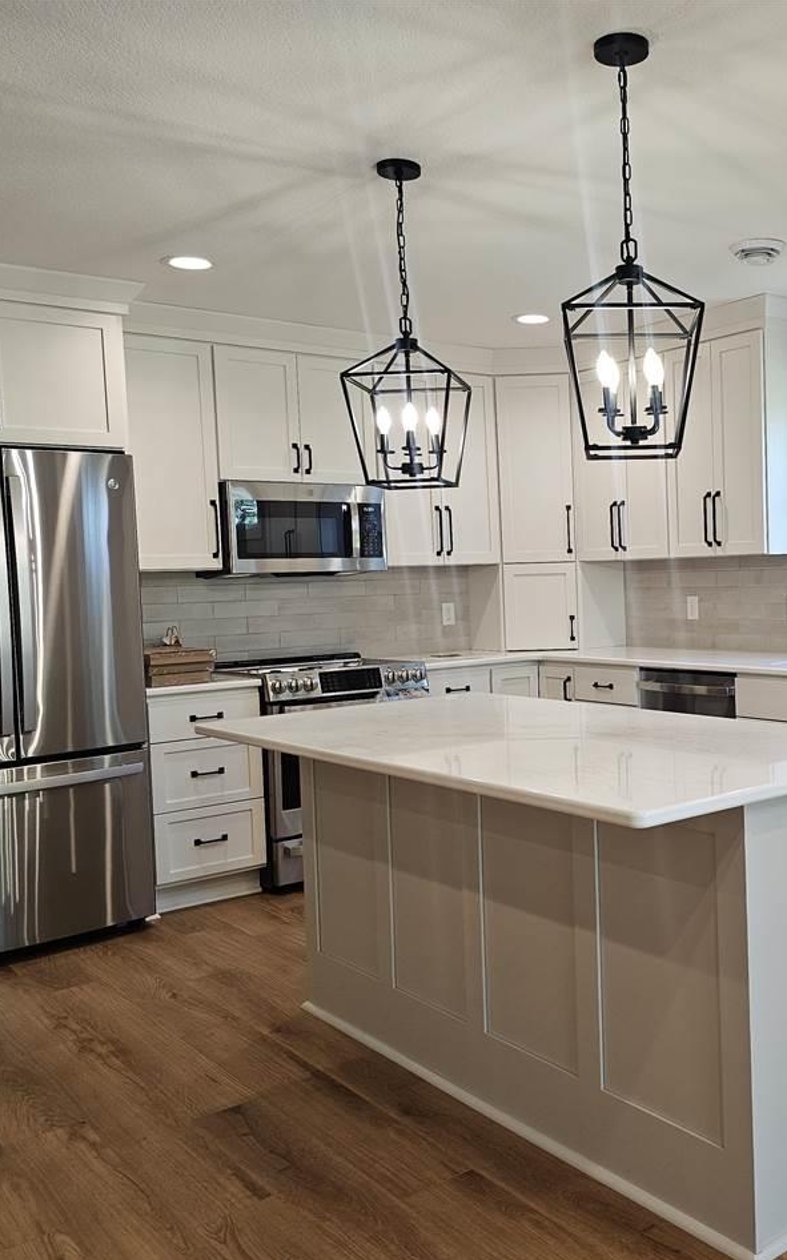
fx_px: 1133
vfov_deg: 58.1
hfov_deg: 36.9
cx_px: 633
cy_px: 637
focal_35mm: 33
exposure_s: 1/120
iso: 100
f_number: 1.7
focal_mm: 6.3
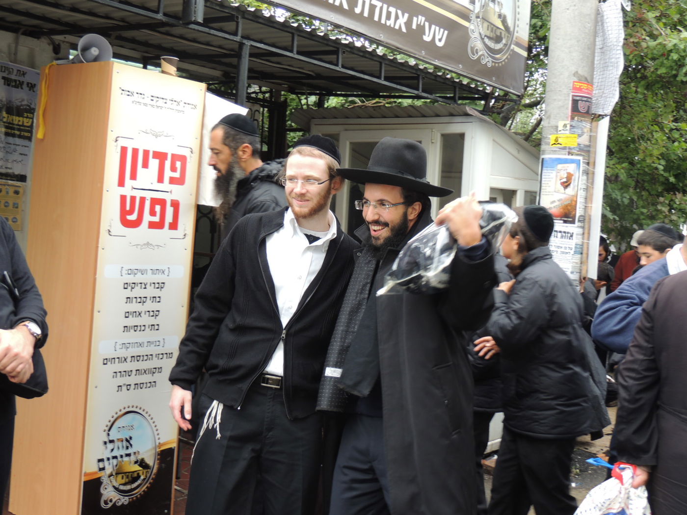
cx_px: 344
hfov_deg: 43.9
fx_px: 853
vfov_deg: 33.6
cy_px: 258
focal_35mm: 43
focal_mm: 7.6
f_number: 3.4
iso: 100
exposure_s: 1/100
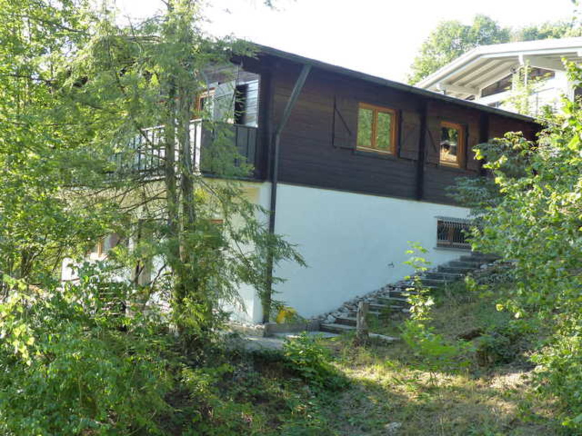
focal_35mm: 45
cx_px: 291
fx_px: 757
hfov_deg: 42.1
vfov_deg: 32.2
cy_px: 218
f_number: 3.5
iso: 160
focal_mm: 8.1
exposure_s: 1/125
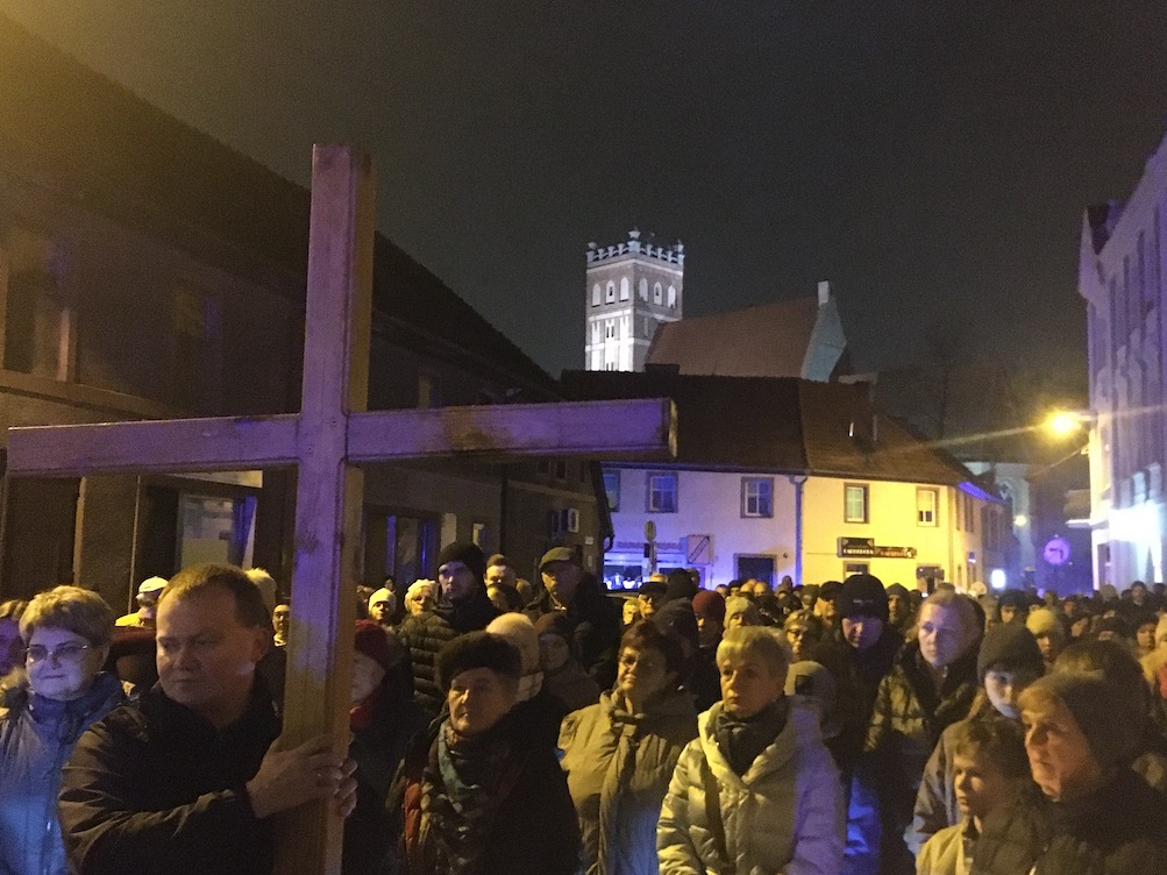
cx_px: 632
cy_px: 431
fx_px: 1247
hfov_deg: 50.1
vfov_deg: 38.7
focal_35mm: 37
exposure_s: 1/17
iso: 1600
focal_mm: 4.15
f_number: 2.2
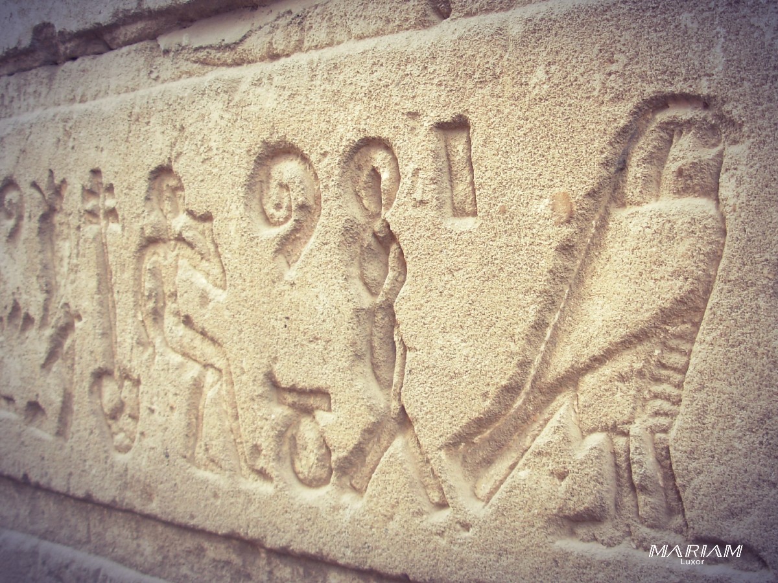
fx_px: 854
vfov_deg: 37.7
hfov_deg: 49.0
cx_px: 389
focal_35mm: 38
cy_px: 292
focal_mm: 6.3
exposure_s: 1/78.3
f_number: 2.9
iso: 50
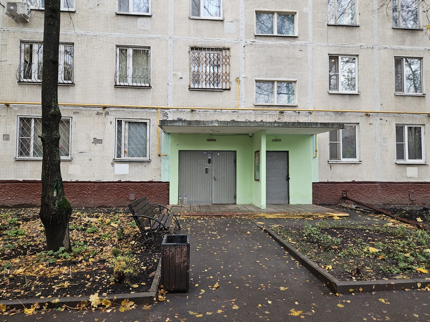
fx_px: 286
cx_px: 215
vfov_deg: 58.9
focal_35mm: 23
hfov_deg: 73.9
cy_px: 161
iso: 50
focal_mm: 5.4
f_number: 1.8
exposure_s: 1/100
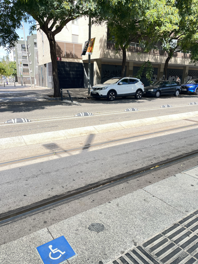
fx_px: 198
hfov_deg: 53.1
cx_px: 99
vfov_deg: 67.3
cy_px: 132
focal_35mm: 26
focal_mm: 5.1
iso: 50
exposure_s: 1/766
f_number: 1.6
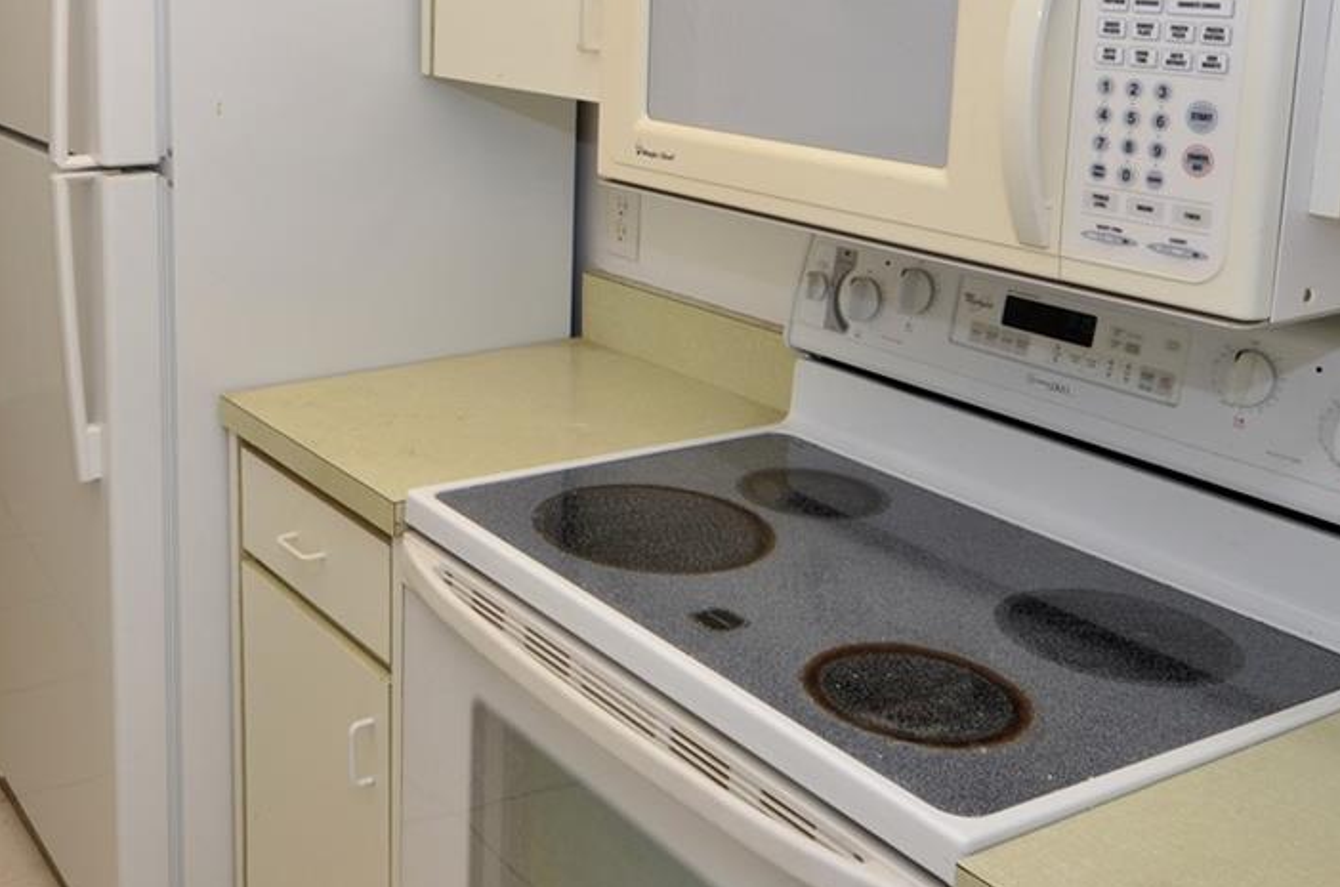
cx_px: 286
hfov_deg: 45.3
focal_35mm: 41
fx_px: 1523
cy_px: 228
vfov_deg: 31.9
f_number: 5.6
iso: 200
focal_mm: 12
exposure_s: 1/125
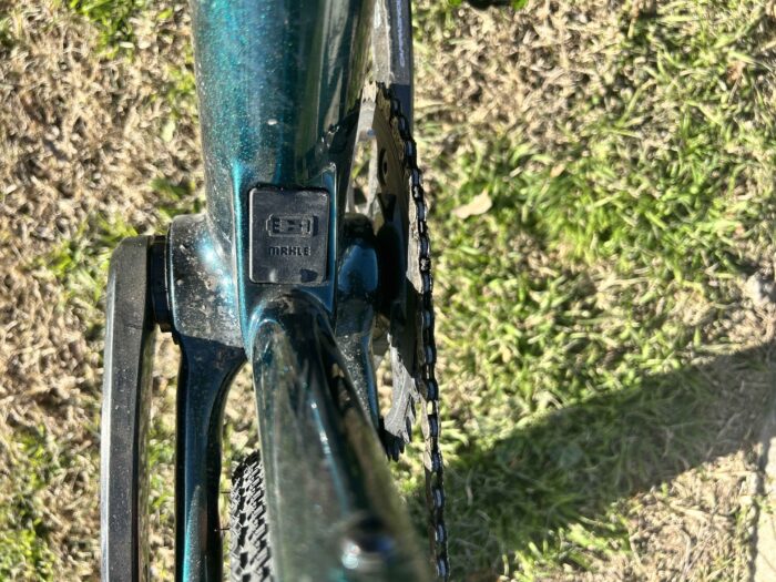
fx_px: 583
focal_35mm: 26
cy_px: 291
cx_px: 388
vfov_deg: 53.1
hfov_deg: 67.3
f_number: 1.5
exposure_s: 1/1079
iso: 50
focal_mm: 5.7
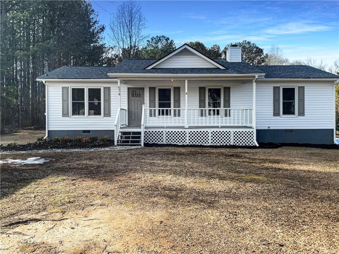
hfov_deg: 61.7
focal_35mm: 29
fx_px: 284
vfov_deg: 48.2
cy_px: 127
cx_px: 170
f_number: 1.8
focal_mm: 3
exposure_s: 1/700
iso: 16
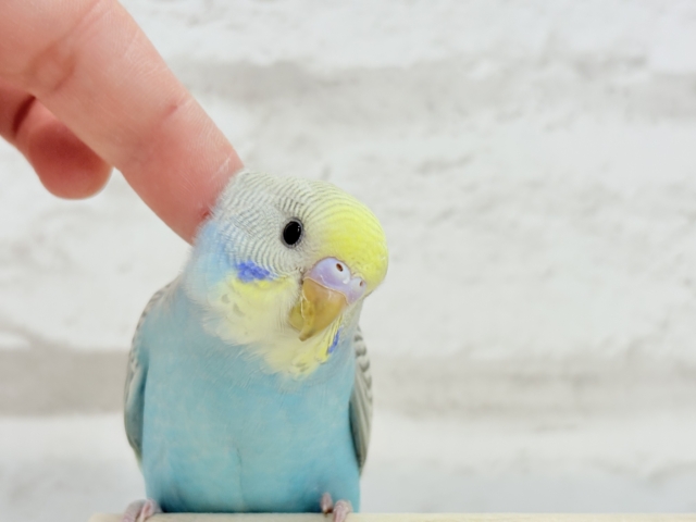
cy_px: 261
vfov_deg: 28.0
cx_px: 348
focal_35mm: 52
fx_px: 1046
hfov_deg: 36.8
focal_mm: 5.96
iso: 80
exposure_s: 1/100
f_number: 1.6
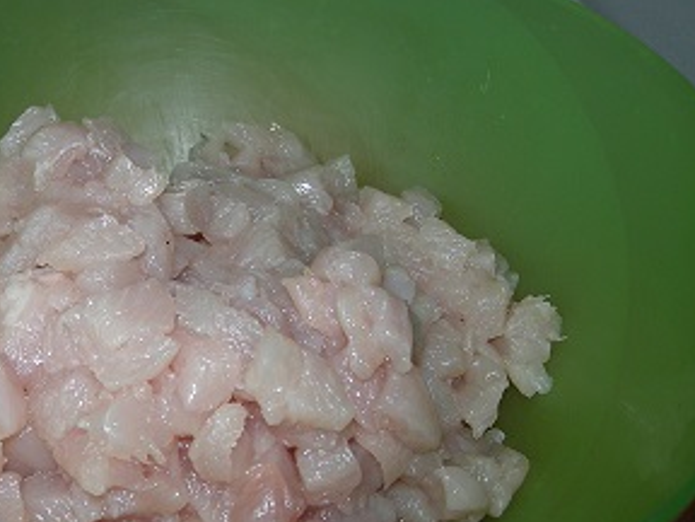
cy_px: 300
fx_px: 1124
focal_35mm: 56
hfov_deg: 33.5
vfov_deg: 26.1
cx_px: 153
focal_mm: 5.7
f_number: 2.8
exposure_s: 1/58.1
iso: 50
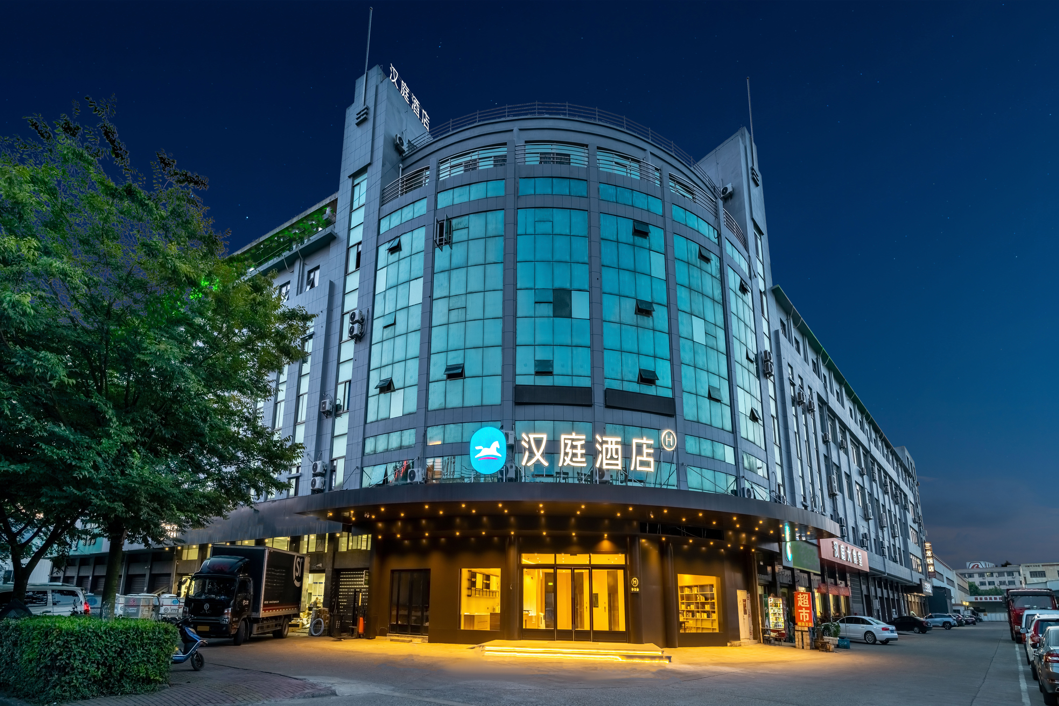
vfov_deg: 90.0
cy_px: 353
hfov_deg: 112.6
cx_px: 530
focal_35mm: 12
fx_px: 353
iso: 320
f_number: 10
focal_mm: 12
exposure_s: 1/80
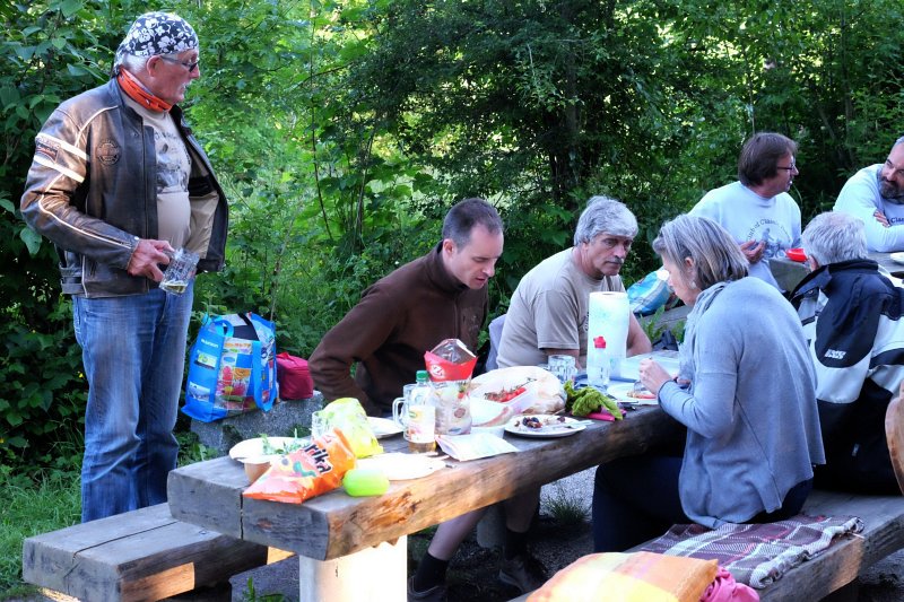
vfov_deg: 21.9
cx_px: 452
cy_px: 301
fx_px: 1556
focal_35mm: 62
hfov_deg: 32.4
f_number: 6.4
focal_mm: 41.3
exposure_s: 1/350
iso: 6400
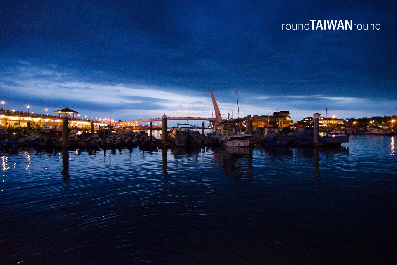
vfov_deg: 64.6
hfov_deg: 86.9
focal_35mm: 19
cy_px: 133
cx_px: 202
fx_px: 210
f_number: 4
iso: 6400
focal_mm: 12
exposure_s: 1/30
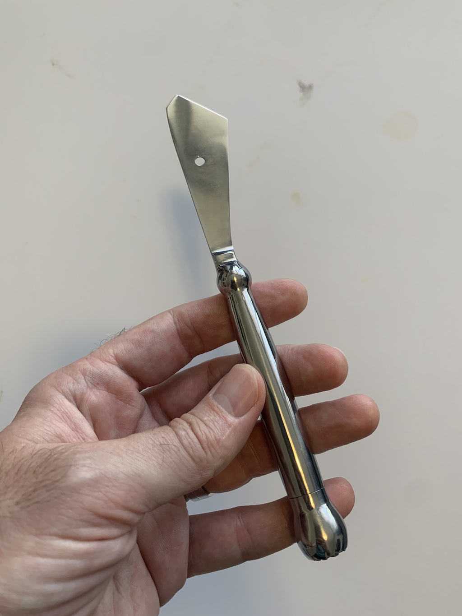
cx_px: 231
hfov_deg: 53.1
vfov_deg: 67.3
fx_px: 463
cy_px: 308
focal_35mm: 26
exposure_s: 1/120
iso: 100
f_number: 1.8
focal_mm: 4.25
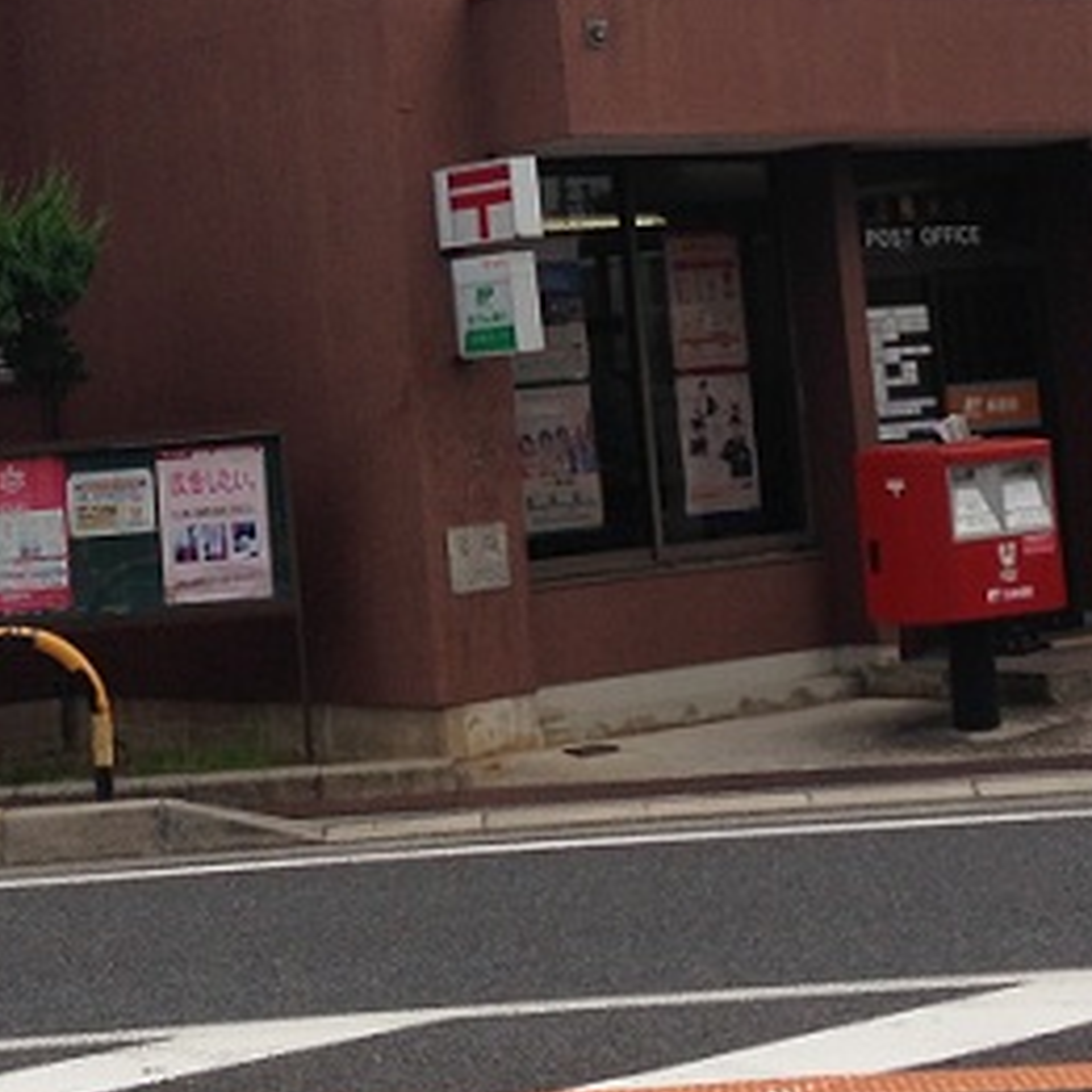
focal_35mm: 93
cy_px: 36
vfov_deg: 18.3
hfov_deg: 18.6
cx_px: 291
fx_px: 3319
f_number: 2.4
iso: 50
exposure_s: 1/1466
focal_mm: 4.13
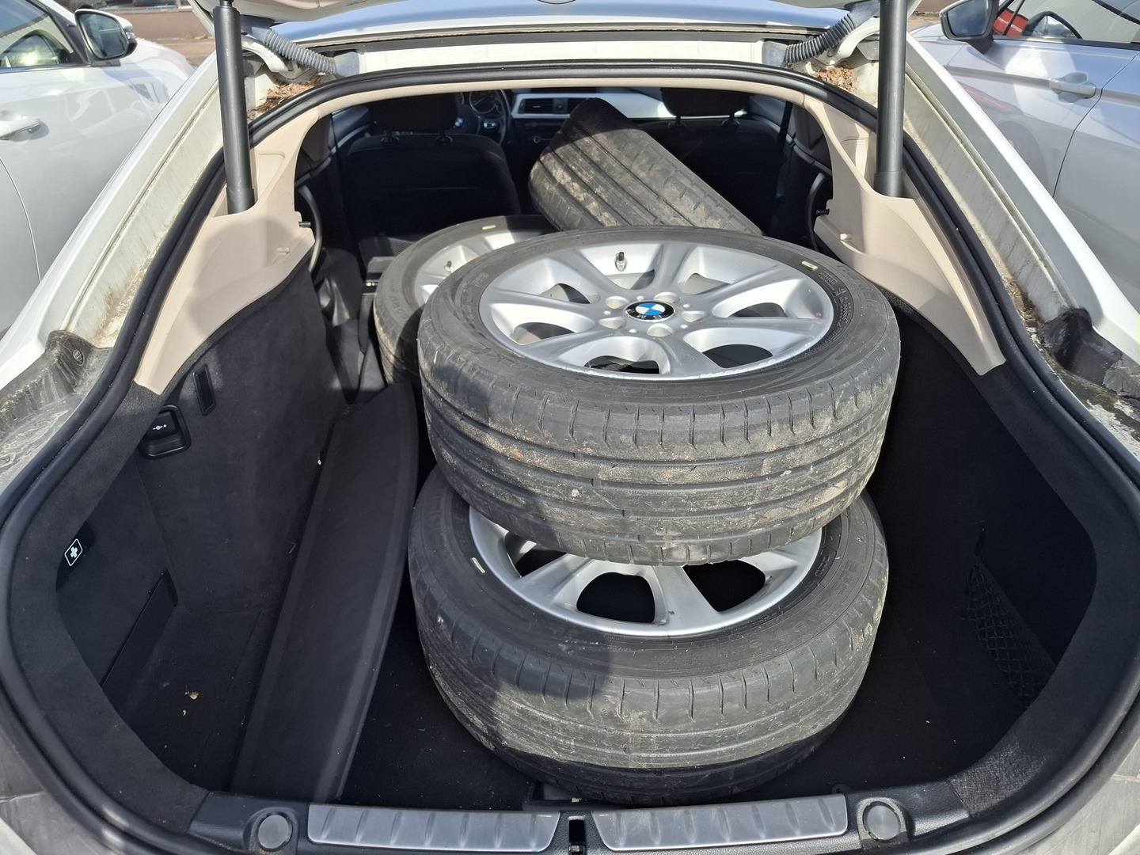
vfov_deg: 58.9
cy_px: 428
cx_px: 570
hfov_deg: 73.9
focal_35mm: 23
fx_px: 757
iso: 50
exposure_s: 1/617
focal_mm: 5.54
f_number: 1.8
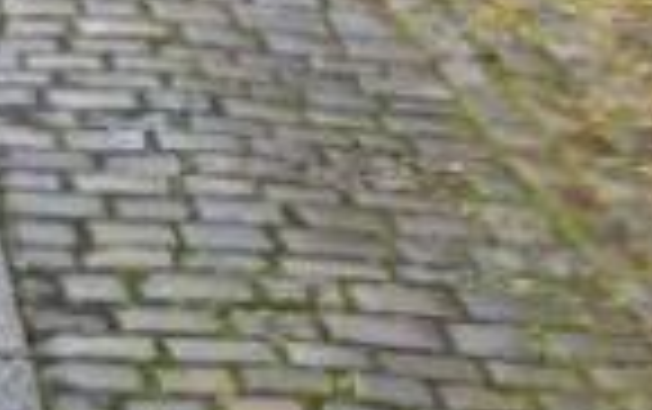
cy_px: -124
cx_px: -447
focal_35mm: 149
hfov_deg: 12.9
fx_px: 2651
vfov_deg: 8.7
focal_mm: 3.85
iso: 80
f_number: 2.8
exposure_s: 1/124
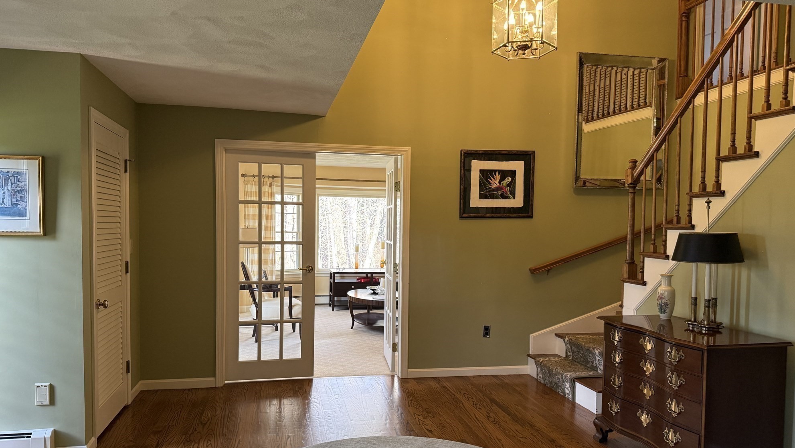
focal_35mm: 27
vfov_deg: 42.8
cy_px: 251
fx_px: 569
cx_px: 385
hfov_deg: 69.8
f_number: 1.78
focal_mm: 6.76
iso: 400
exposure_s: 1/120
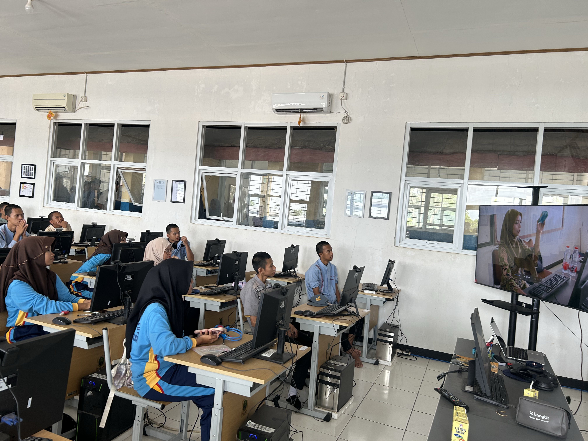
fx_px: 442
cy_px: 220
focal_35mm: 26
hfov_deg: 67.3
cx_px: 294
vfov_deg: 53.1
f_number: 1.5
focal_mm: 5.7
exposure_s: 1/121
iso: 40
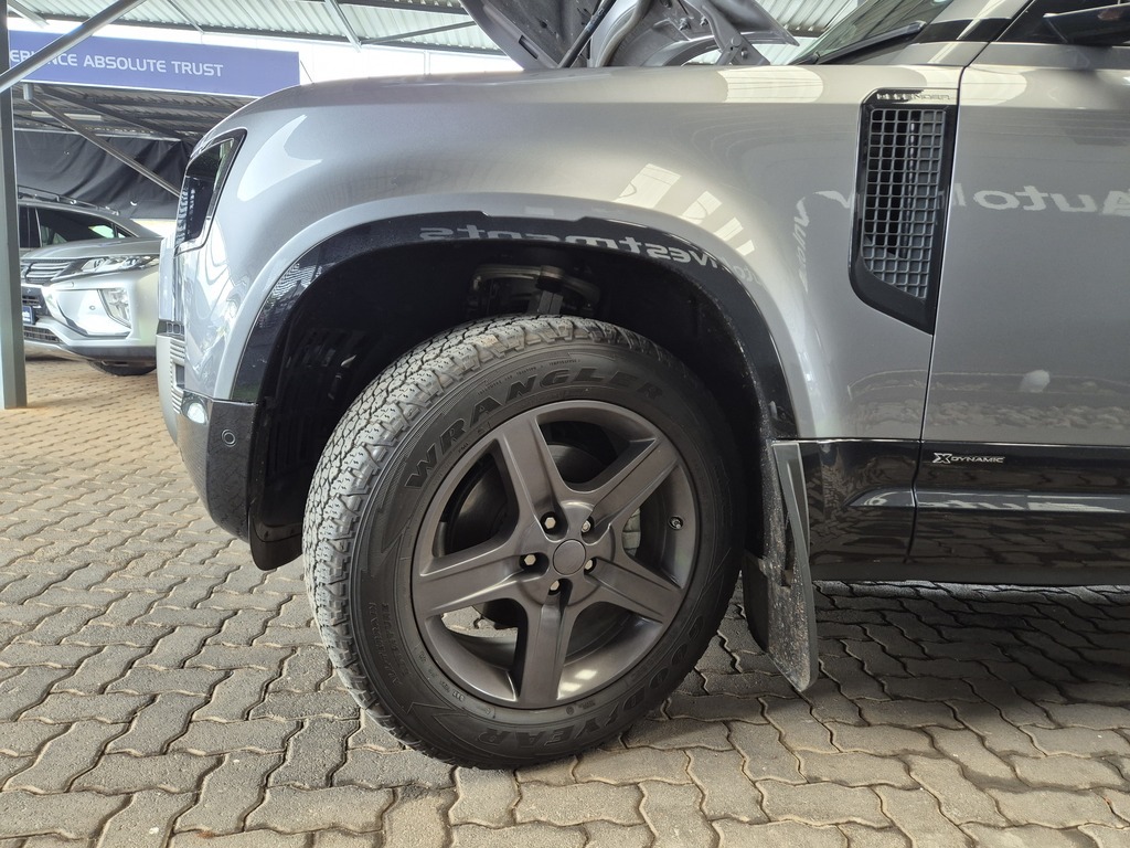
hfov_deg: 73.9
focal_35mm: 23
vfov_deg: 58.9
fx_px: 751
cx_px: 565
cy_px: 424
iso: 250
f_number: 1.8
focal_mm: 5.4
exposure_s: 1/100
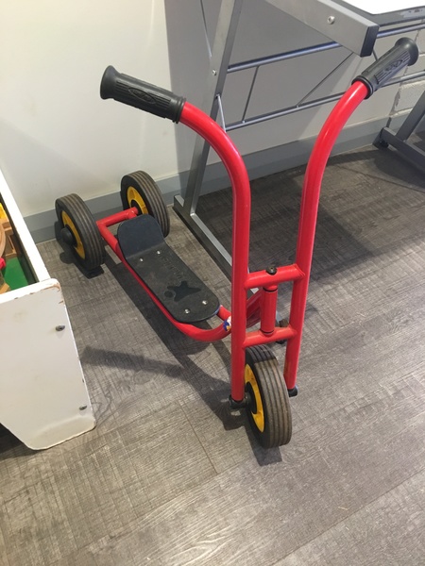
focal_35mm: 29
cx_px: 212
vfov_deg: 61.7
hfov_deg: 48.2
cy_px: 283
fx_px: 475
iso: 160
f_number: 2.2
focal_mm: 4.15
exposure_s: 1/33
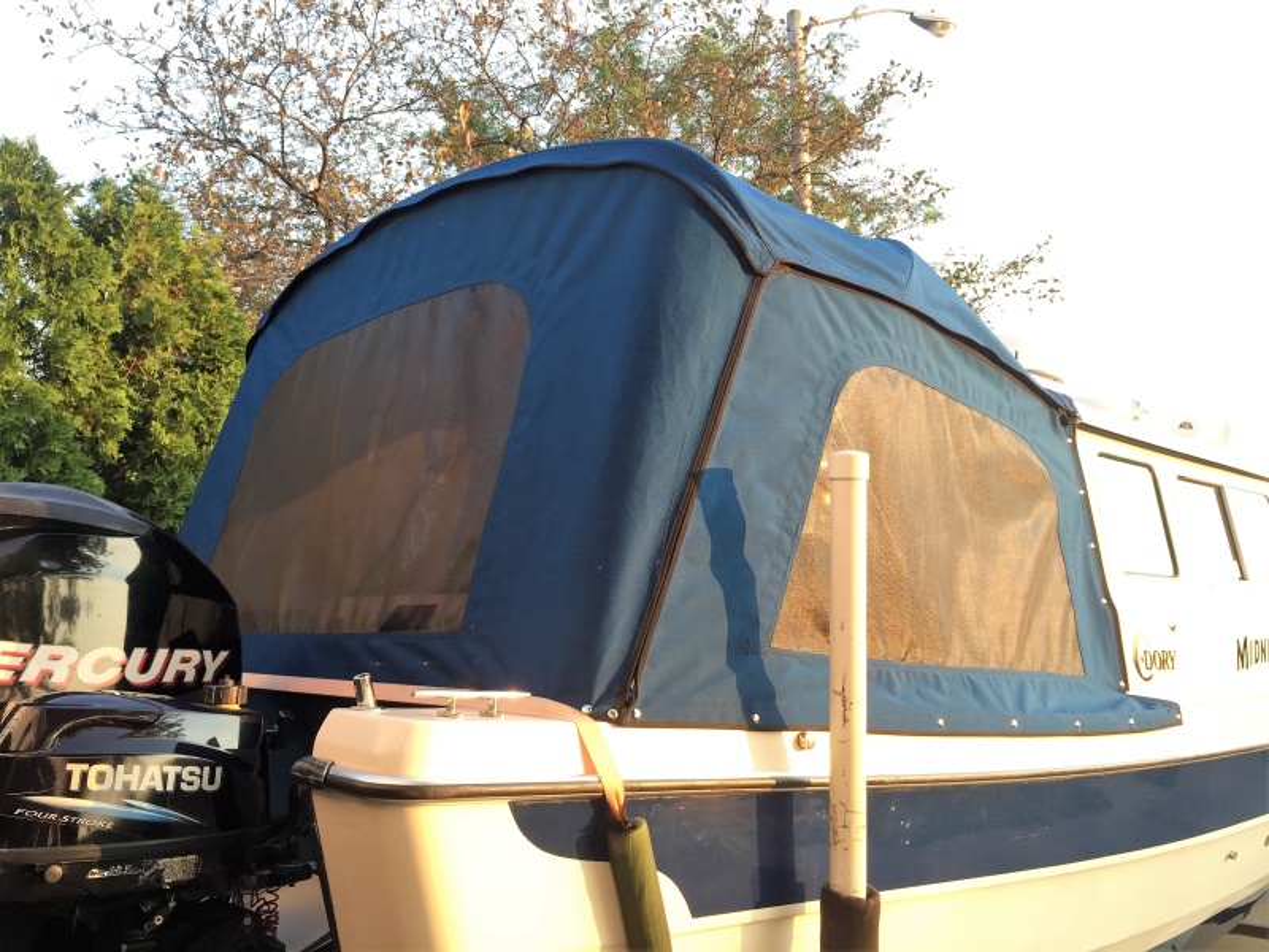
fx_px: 1063
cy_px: 476
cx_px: 634
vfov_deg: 48.2
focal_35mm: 29
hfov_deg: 61.7
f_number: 2.2
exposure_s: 1/120
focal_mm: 4.15
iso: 40
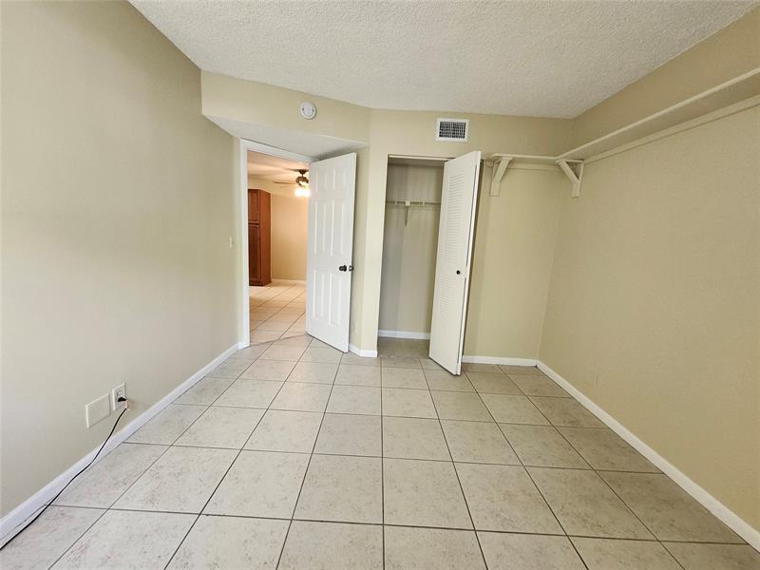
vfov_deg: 89.9
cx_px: 380
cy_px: 285
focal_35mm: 13
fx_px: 285
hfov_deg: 106.2
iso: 400
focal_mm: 1.74
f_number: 2.2
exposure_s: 1/60
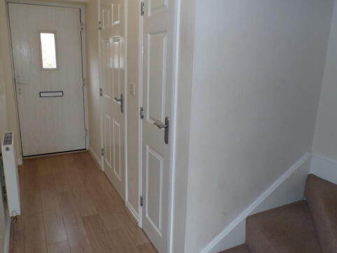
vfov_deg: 48.3
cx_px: 159
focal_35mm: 29
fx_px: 282
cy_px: 123
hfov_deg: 61.6
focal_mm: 4.3
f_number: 3
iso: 200
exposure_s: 1/34
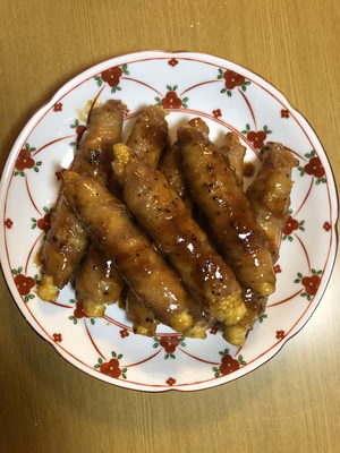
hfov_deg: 49.7
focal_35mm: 28
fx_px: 367
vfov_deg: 63.4
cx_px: 170
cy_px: 226
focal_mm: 3.99
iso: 50
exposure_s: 1/15
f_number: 1.8
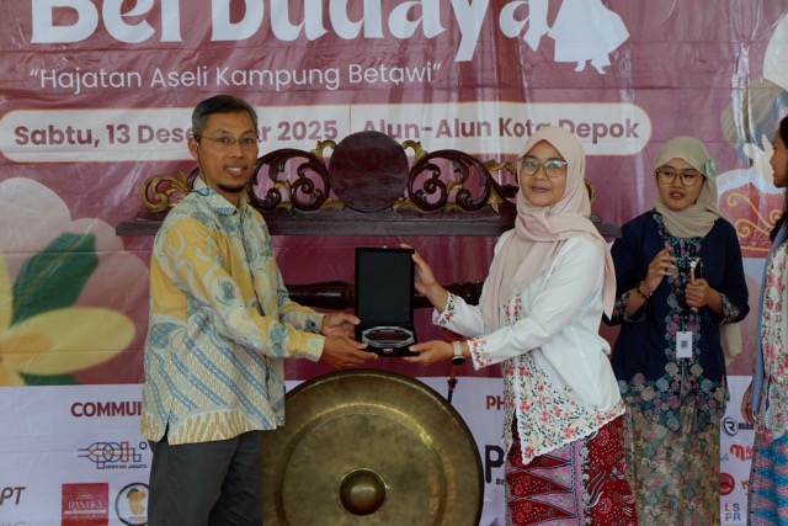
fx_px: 1642
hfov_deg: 27.0
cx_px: 394
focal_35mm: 75
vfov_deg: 18.2
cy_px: 263
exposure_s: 1/60
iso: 200
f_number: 5.6
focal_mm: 50
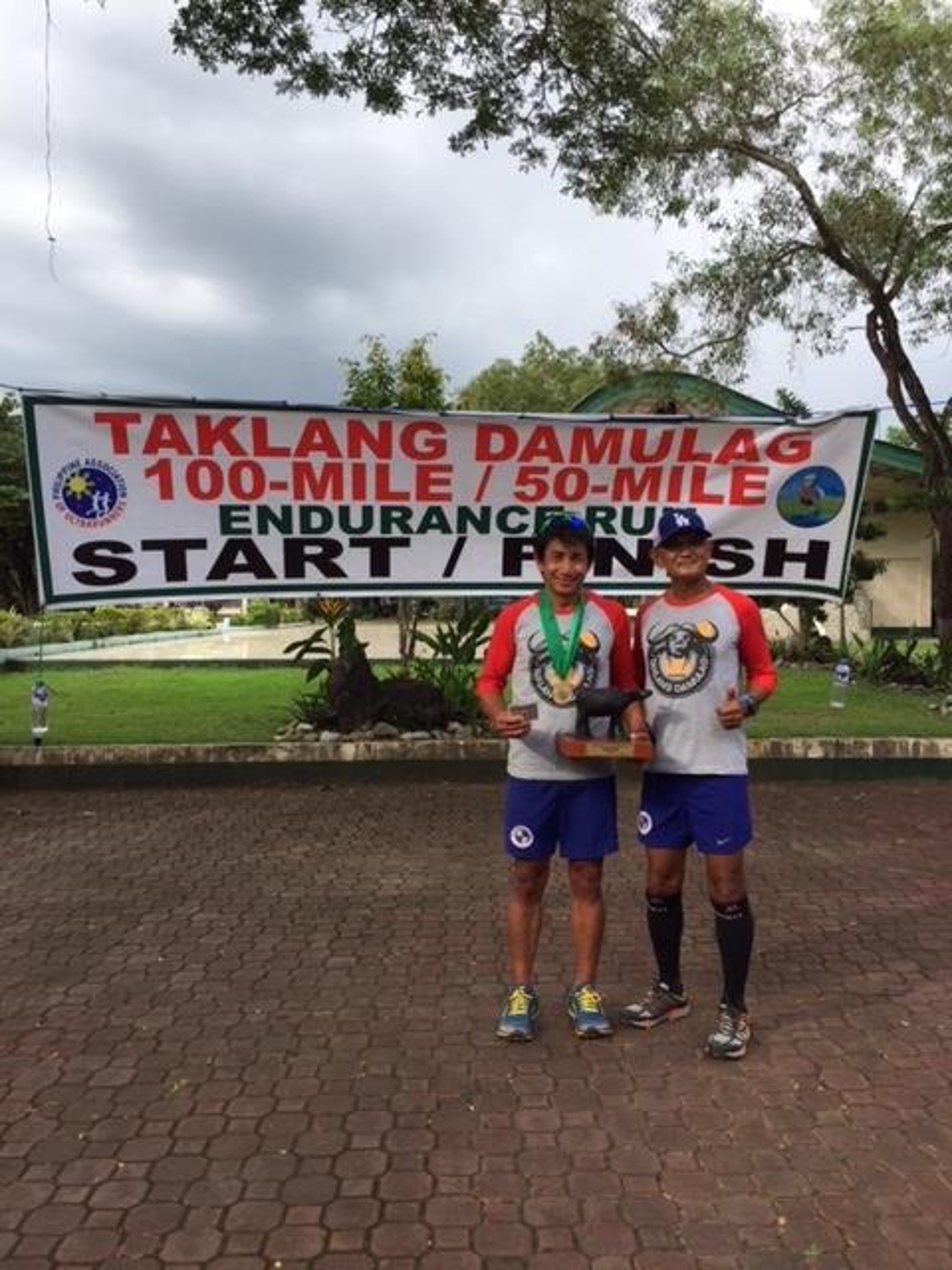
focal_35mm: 29
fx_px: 1063
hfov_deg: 48.2
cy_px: 635
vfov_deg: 61.7
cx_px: 476
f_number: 2.2
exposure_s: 1/628
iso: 32
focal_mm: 4.15
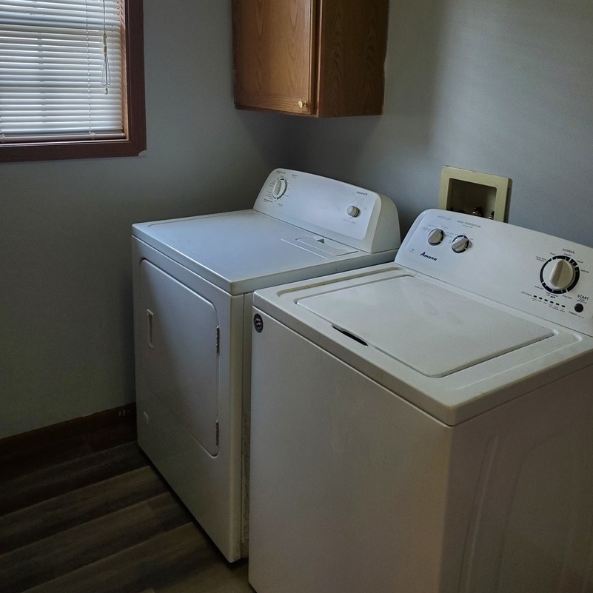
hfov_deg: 52.5
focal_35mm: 31
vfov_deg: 51.7
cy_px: 208
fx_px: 601
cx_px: 296
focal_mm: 4.3
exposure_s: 1/40
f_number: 1.5
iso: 250
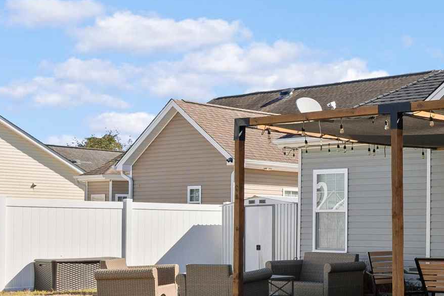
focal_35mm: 63
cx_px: 530
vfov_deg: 21.4
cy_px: 216
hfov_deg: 28.0
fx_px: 777
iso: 100
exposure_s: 1/160
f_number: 6.3
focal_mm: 12
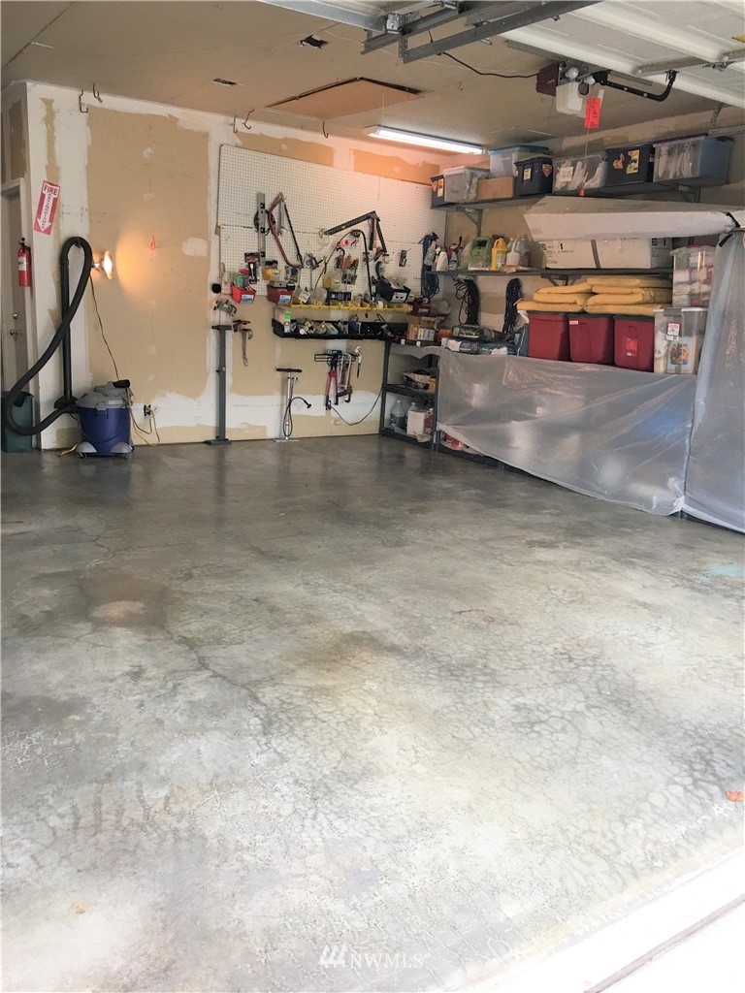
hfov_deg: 48.2
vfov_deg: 61.7
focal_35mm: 29
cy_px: 496
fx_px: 832
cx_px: 372
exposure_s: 1/30
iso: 32
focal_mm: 4.15
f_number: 2.2
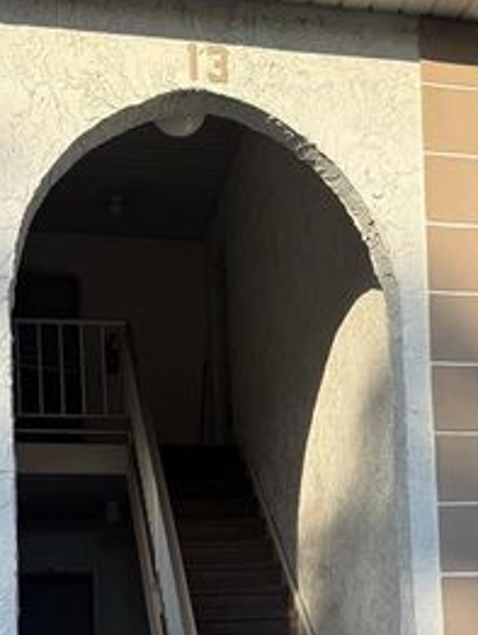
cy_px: 554
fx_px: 1121
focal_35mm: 61
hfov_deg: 23.9
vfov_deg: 30.5
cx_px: 325
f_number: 1.78
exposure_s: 1/3279
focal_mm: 6.76
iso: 80
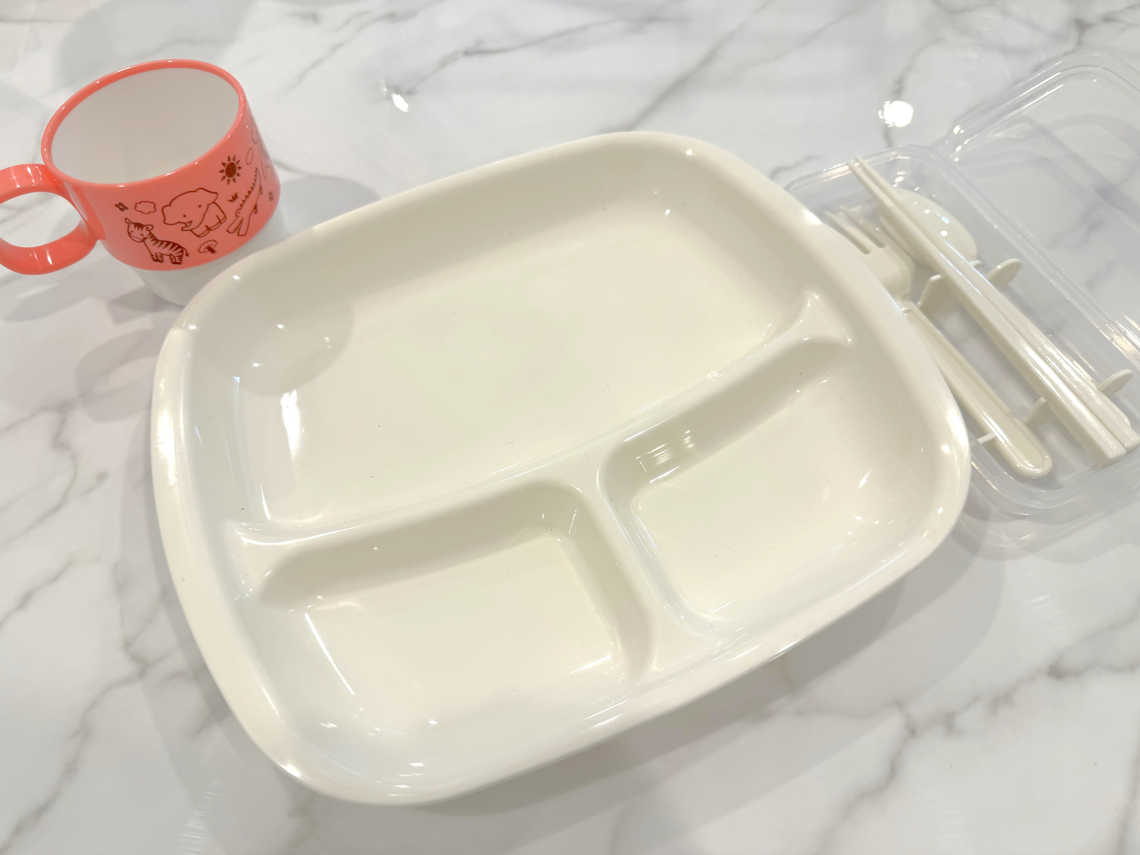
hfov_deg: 71.6
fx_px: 790
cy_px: 428
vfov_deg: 56.8
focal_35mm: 24
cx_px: 570
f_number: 1.78
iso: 80
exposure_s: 1/120
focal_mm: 6.86
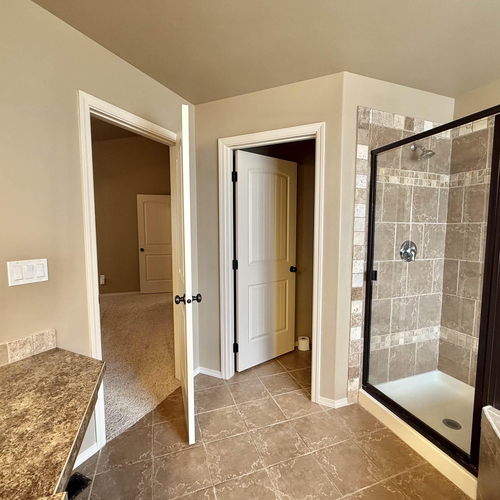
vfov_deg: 84.0
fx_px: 278
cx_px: 262
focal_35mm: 17
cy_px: 253
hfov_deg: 83.9
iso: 200
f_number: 2.2
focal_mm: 2.22
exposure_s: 1/60
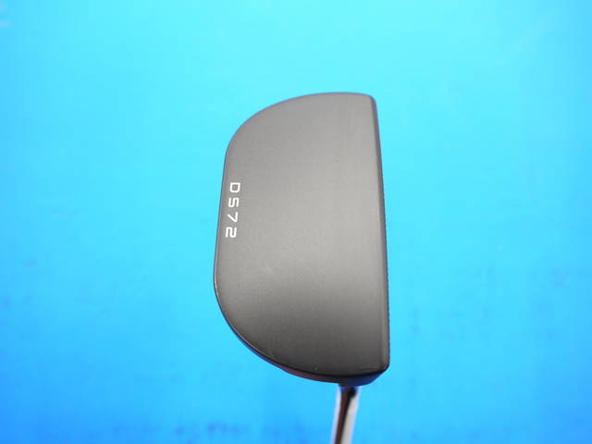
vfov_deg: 44.2
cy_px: 222
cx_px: 296
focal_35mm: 32
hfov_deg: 56.8
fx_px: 547
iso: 400
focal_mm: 16
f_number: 3.8
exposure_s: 1/60
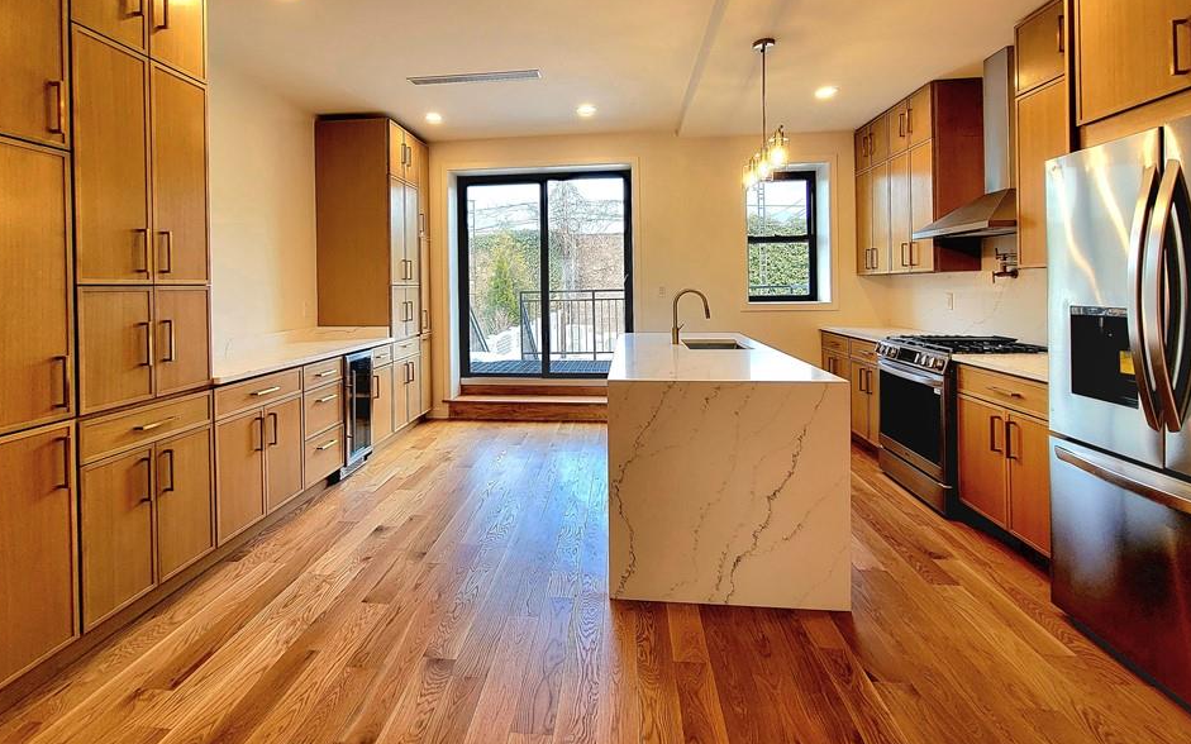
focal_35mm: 15
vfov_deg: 73.8
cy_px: 288
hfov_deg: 101.4
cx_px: 568
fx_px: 487
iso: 100
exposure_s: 1/120
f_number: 2.2
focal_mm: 2.2
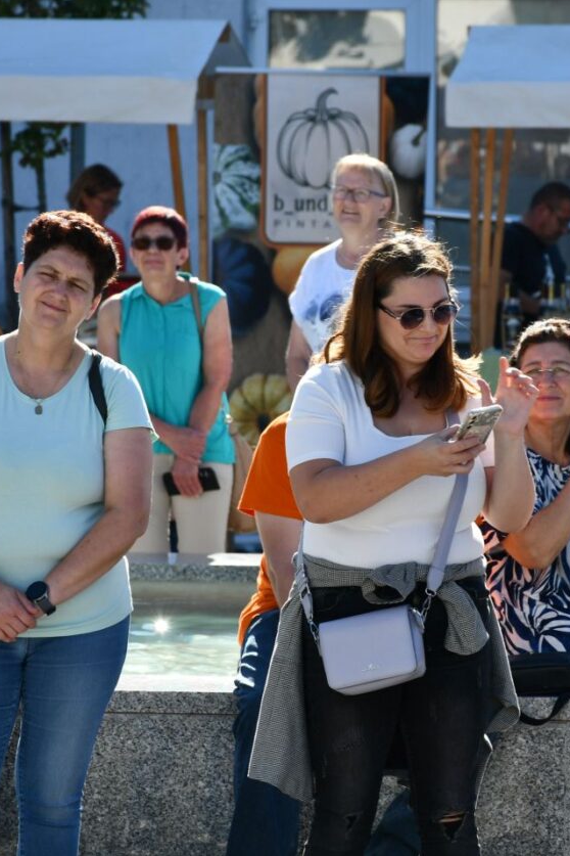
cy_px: 429
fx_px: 6222
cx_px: 384
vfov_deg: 7.9
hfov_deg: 5.2
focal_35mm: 262
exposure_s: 1/250
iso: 140
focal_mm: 116
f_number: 8
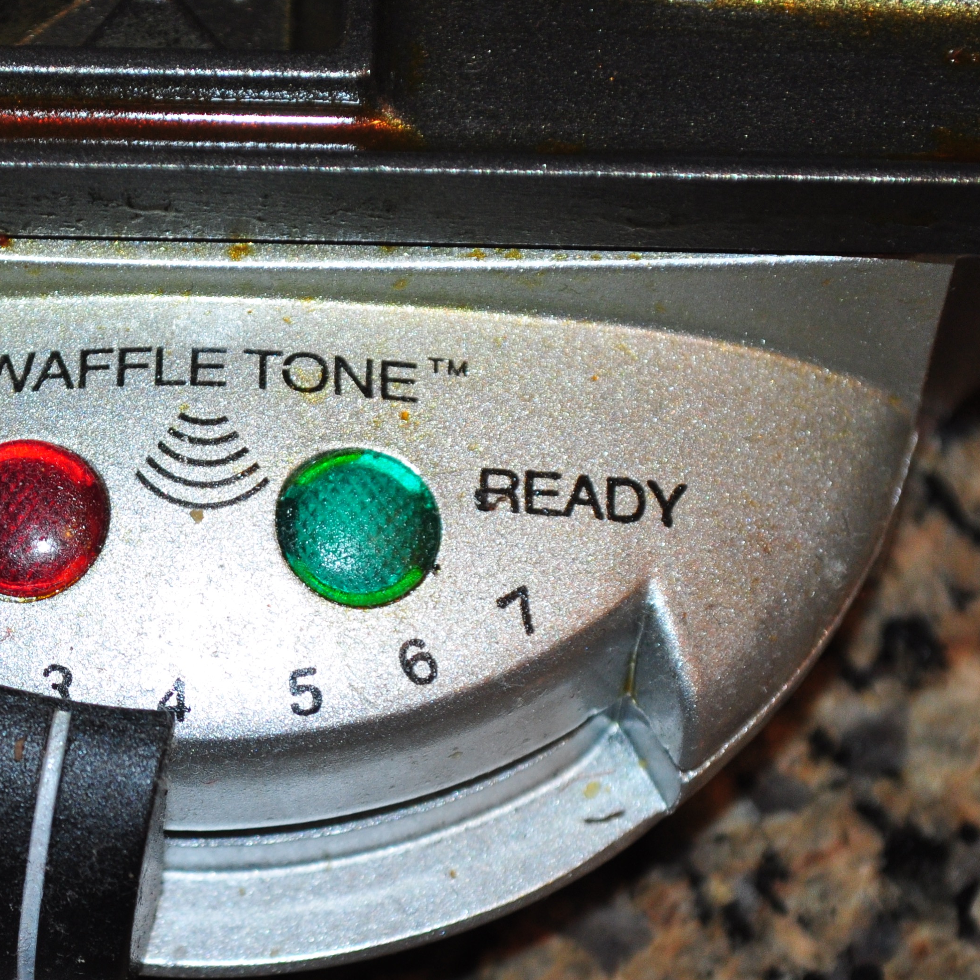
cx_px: 201
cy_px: 573
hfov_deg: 12.1
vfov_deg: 12.1
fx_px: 4608
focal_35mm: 144
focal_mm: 55
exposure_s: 1/60
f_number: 5.6
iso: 500
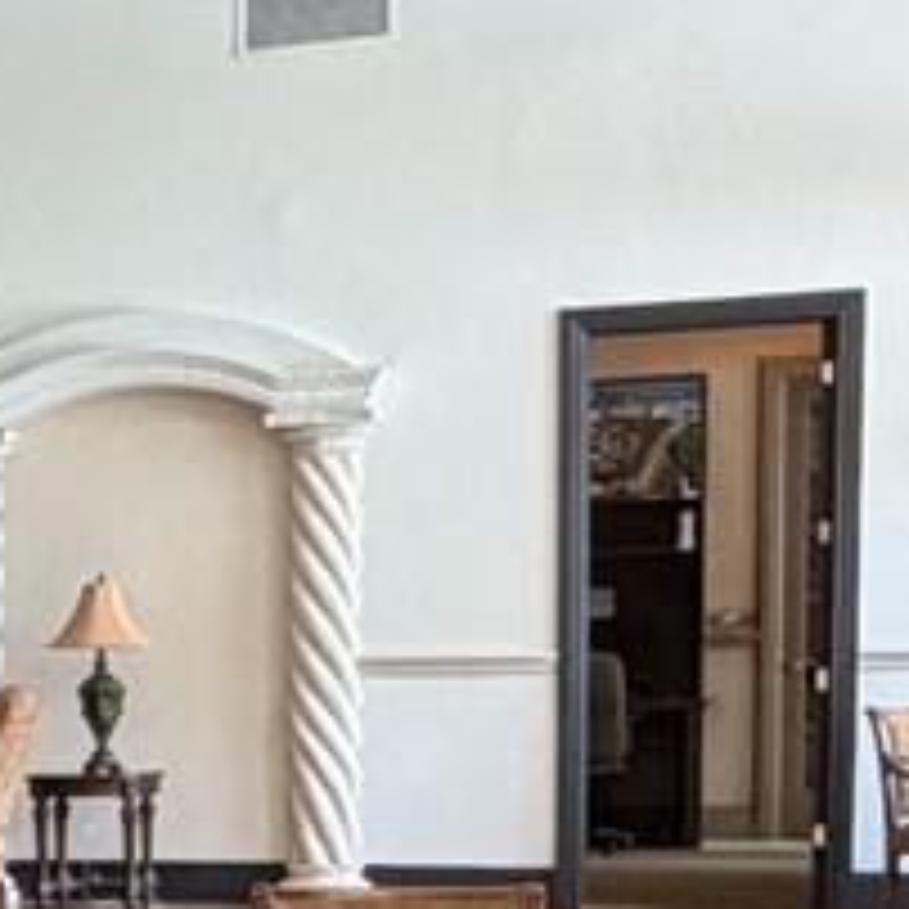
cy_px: 860
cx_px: -716
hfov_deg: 15.4
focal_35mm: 98
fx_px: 2912
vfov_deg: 17.4
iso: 250
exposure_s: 1/120
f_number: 2.2
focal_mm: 2.22
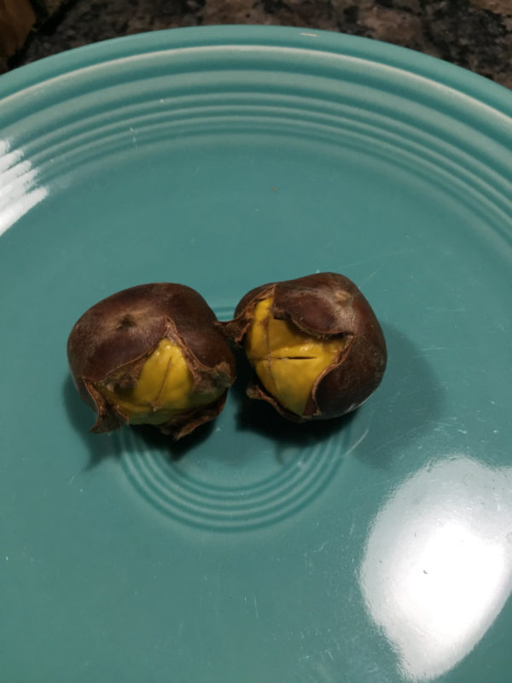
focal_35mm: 29
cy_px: 342
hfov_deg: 48.2
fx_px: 572
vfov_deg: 61.7
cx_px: 256
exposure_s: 1/30
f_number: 2.2
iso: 80
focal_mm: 4.15
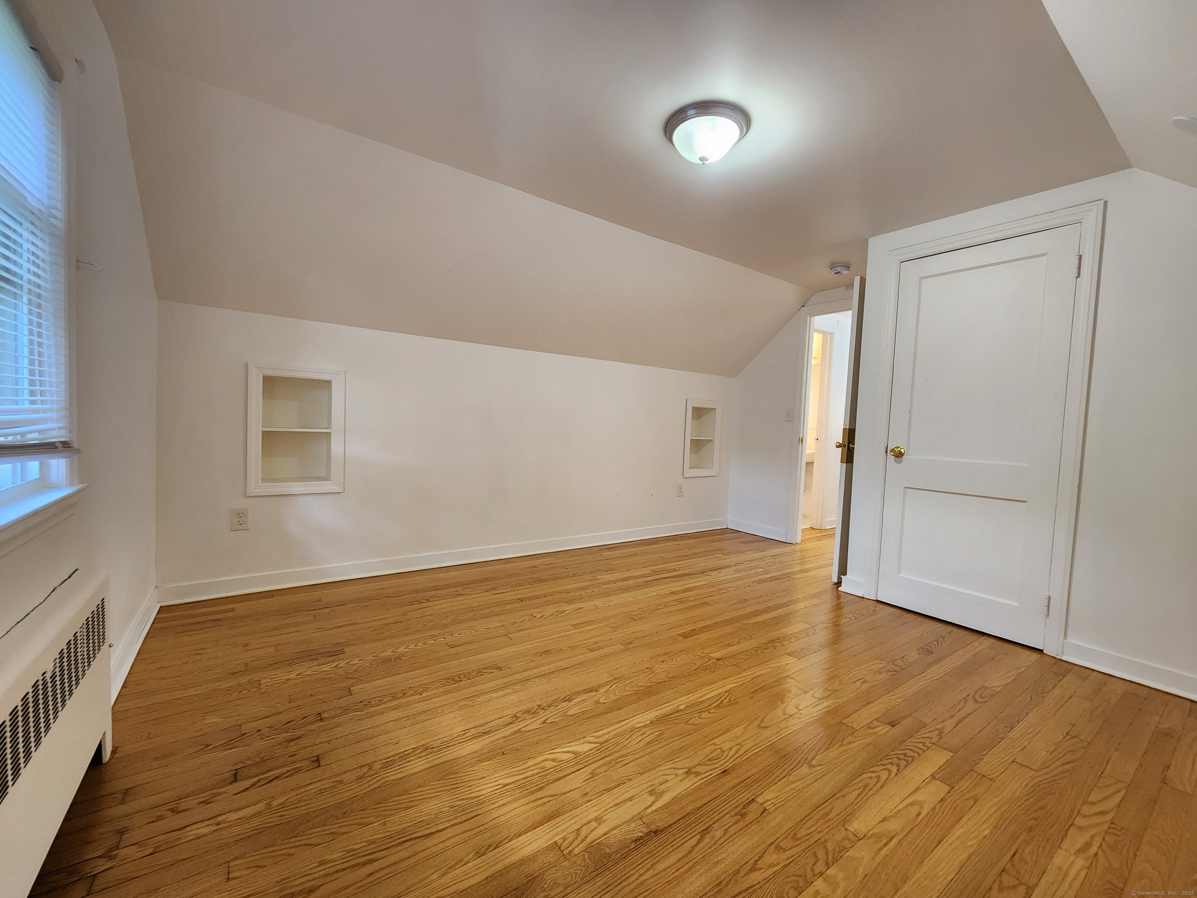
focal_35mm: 13
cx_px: 598
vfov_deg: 89.9
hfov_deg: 106.2
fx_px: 450
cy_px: 449
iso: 320
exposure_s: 1/40
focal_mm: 2.2
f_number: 2.2
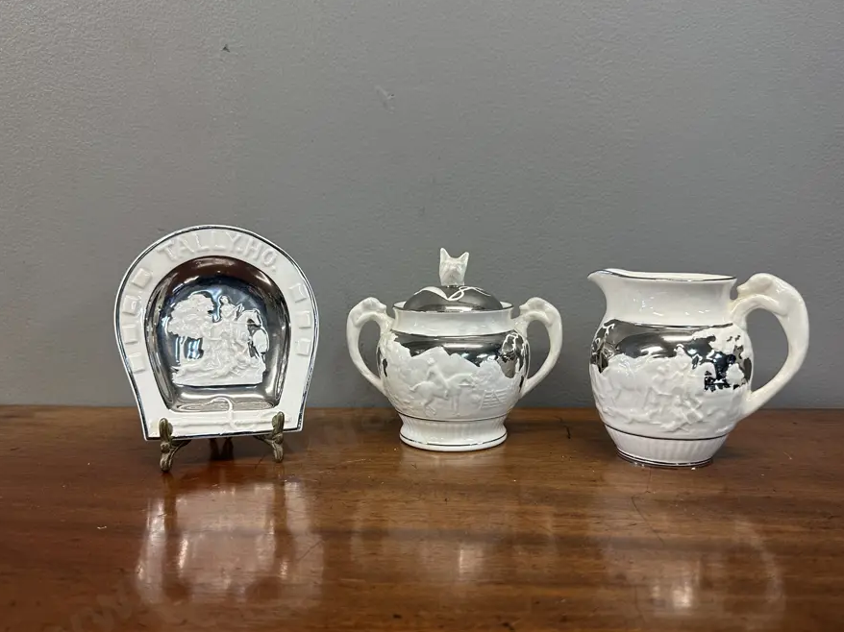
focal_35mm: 28
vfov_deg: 49.6
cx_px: 437
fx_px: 683
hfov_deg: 63.4
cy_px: 363
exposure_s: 1/100
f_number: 1.78
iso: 200
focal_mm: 6.86
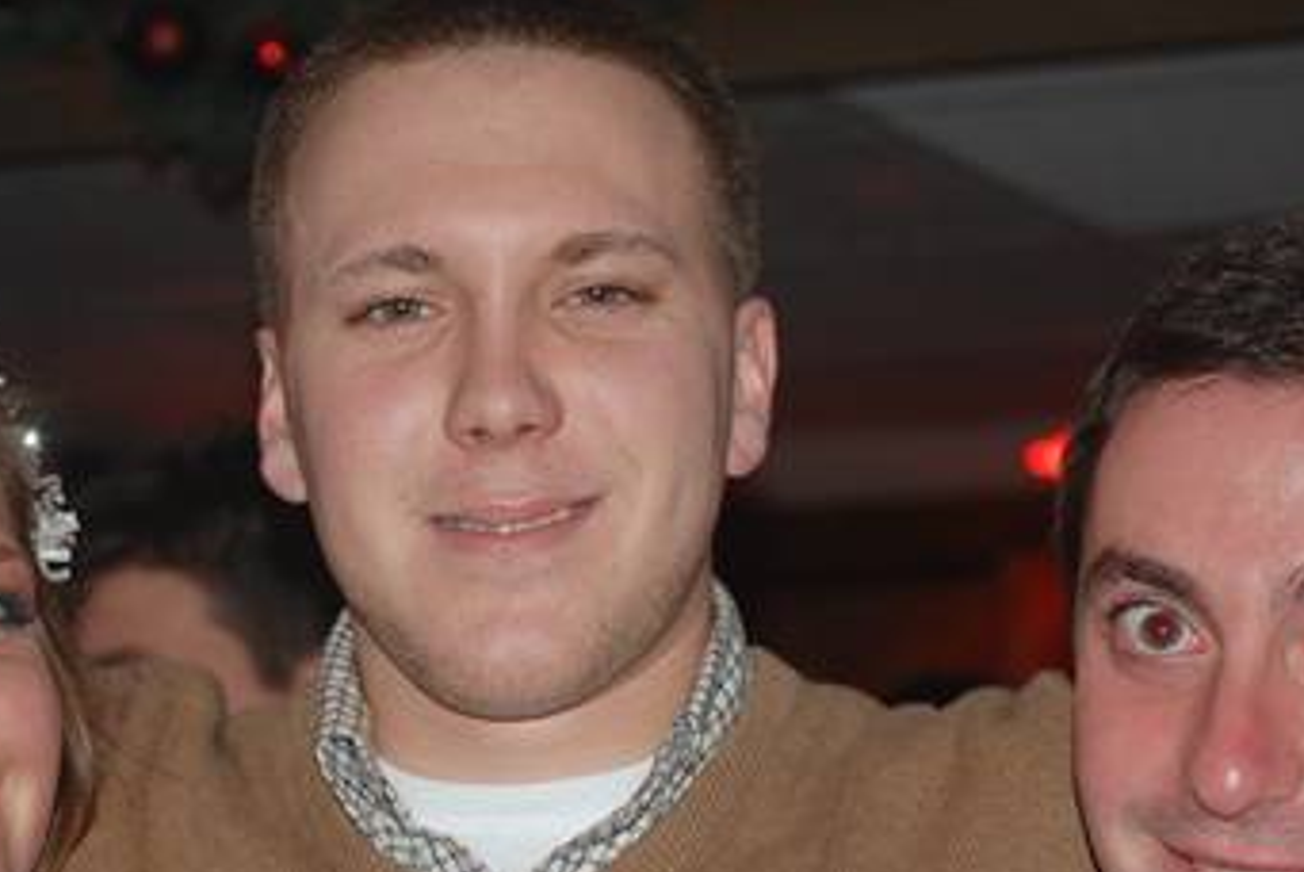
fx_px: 4814
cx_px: 623
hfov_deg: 15.4
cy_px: 620
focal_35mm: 133
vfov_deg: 10.3
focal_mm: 55
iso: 400
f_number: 4
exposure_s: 1/60
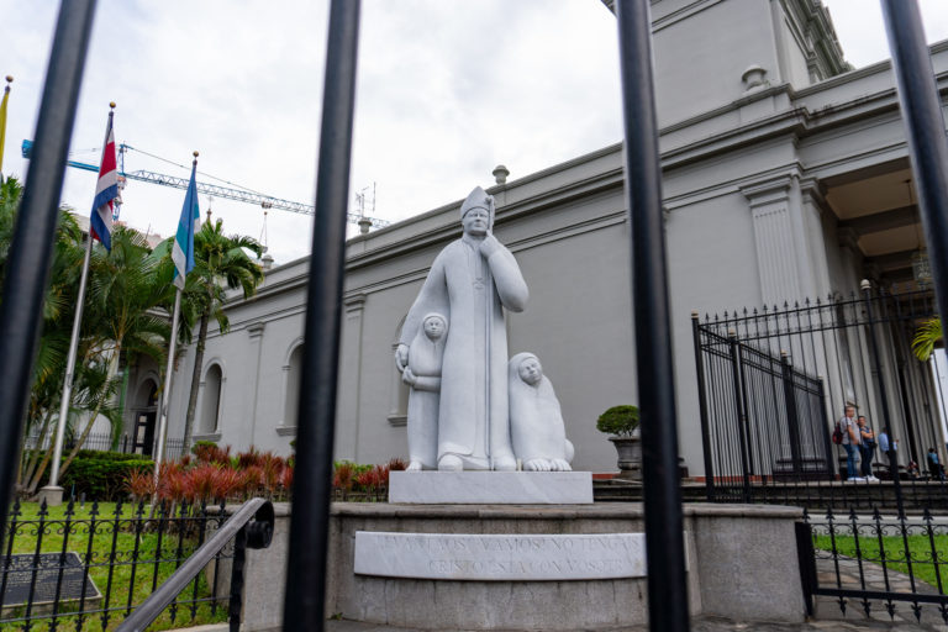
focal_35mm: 24
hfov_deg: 73.7
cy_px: 316
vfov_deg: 53.1
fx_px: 632
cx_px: 474
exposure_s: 1/500
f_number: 5
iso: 100
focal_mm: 16
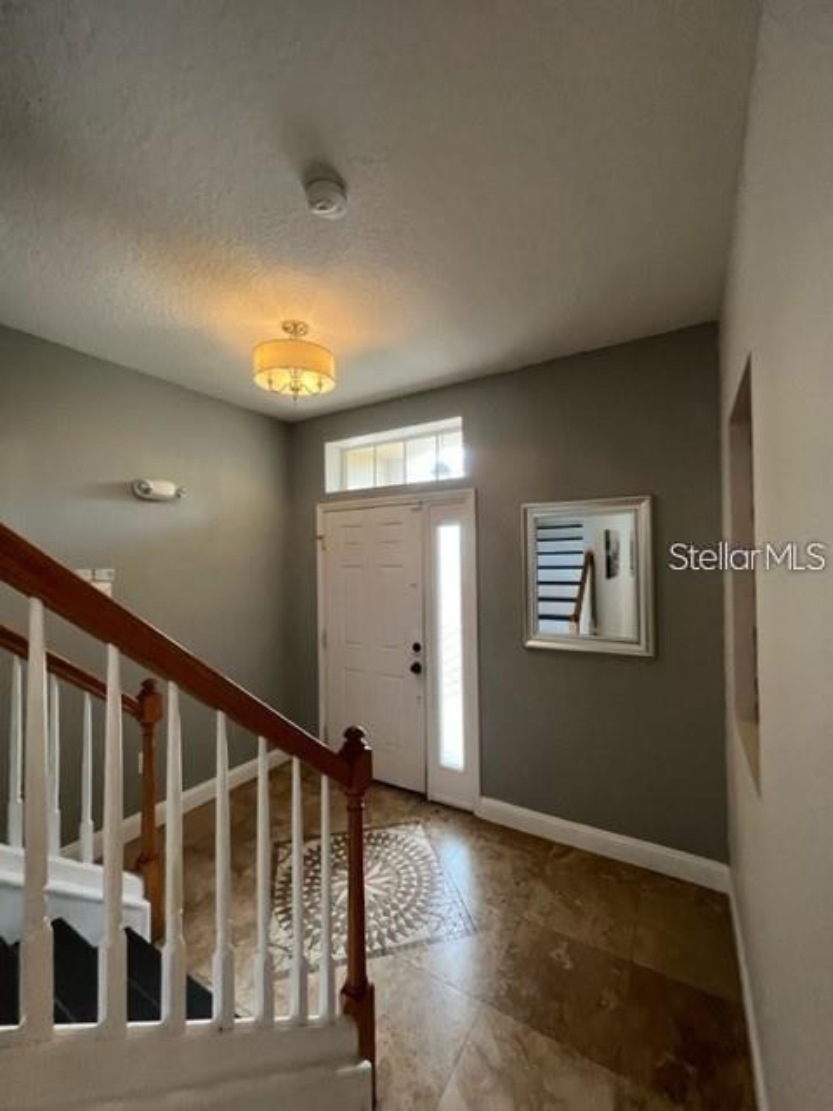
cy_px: 556
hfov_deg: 89.9
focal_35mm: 13
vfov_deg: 106.2
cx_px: 416
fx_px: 417
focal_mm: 1.57
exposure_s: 1/60
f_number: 1.8
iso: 125
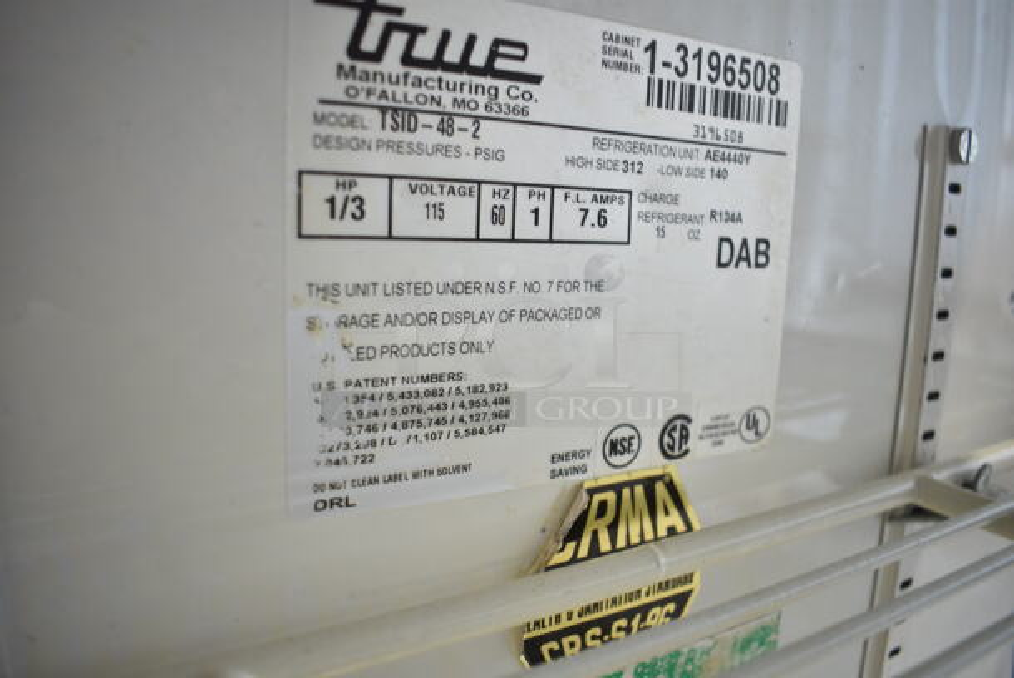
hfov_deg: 67.3
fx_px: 761
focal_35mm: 27
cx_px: 507
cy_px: 339
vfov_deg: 48.0
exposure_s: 1/30
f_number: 3.5
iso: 720
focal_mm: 18
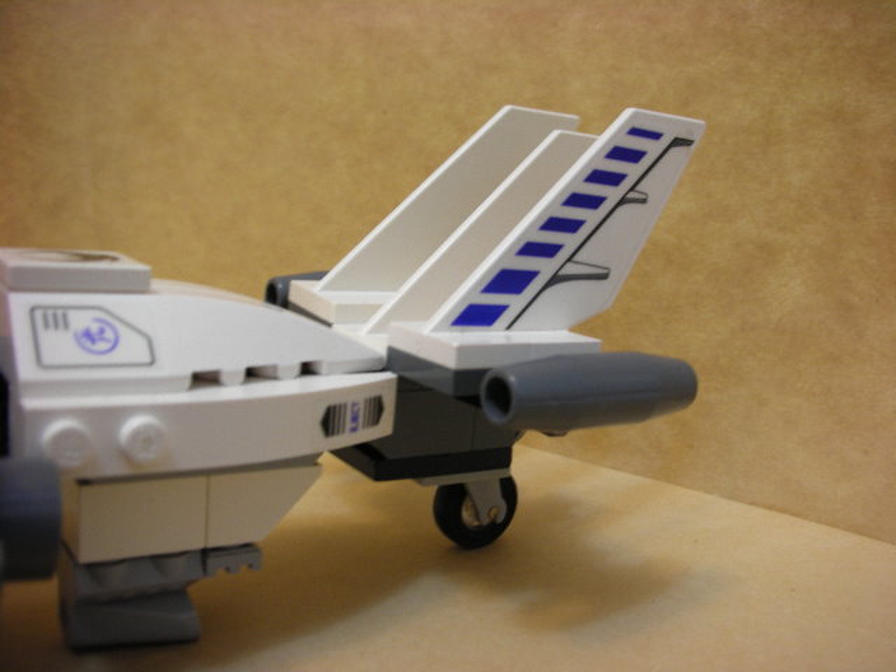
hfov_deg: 52.6
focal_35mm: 35
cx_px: 448
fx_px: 906
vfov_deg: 40.7
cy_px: 336
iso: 121
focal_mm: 5.8
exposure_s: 1/3.9
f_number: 3
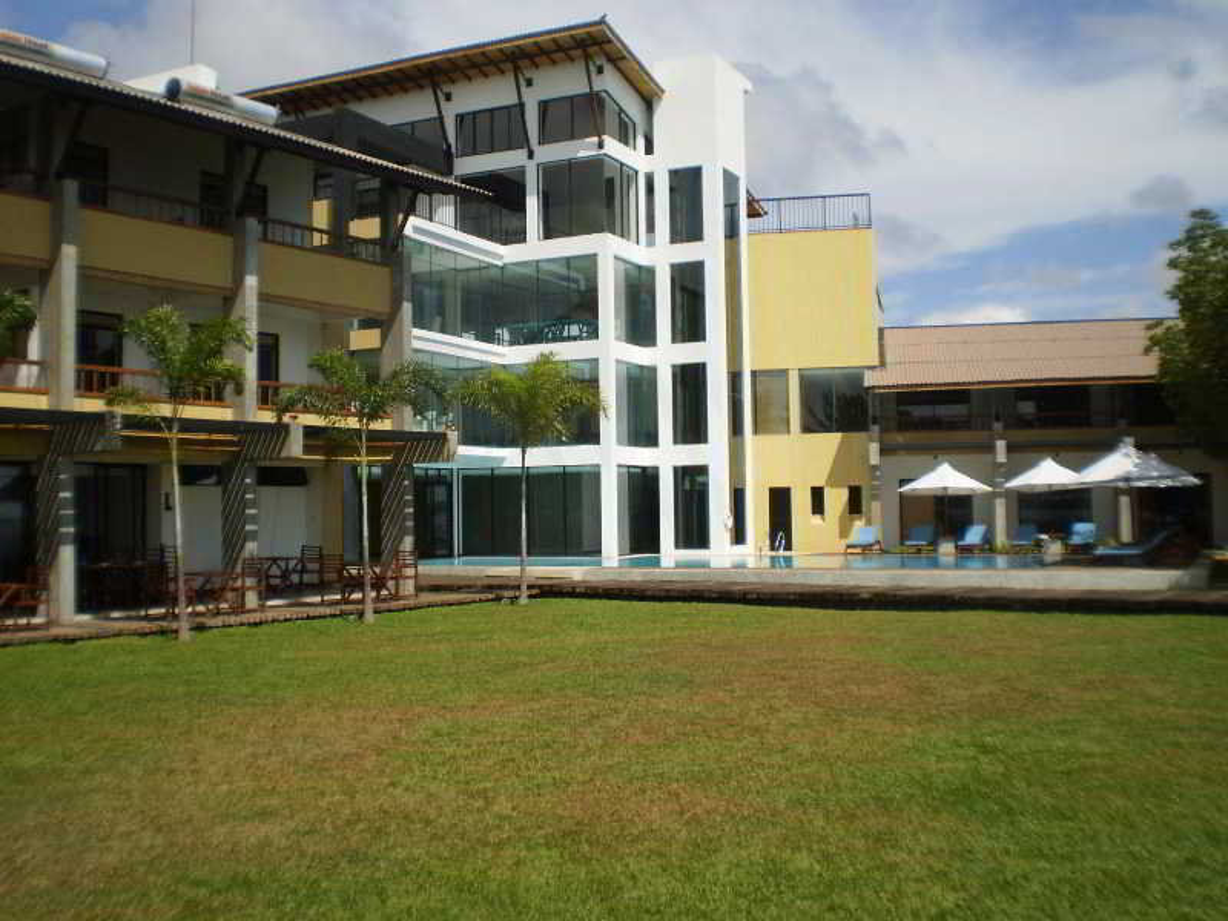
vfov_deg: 39.7
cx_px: 614
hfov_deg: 51.4
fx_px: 1277
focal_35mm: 36
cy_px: 460
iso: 64
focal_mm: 6.3
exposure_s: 1/1250
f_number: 4.6
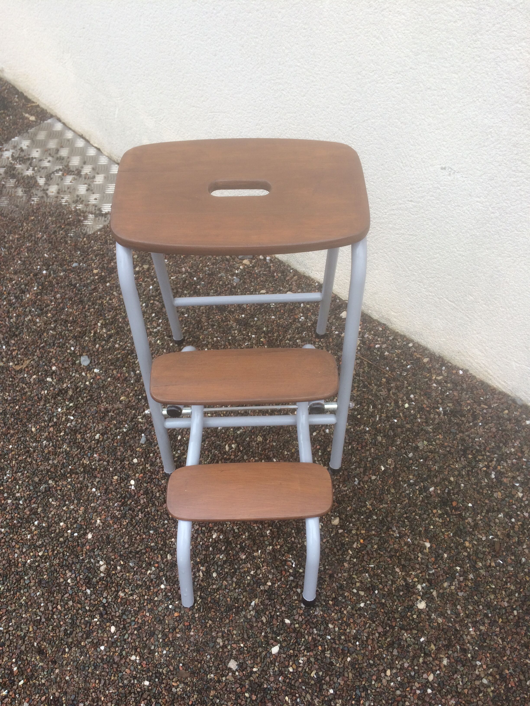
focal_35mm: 29
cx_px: 265
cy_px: 353
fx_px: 592
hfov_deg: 48.2
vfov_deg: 61.7
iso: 32
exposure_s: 1/123
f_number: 2.2
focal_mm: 4.15
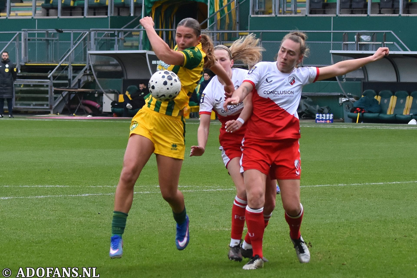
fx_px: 1216
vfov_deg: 13.0
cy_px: 139
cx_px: 208
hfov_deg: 19.5
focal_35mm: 105
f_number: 3.2
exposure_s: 1/800
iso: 800
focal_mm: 70
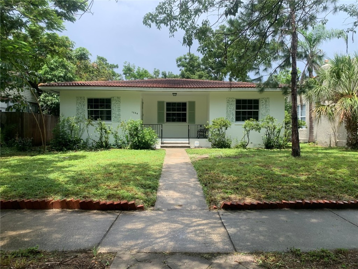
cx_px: 179
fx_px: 269
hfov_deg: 67.3
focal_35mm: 26
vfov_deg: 53.1
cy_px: 134
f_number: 1.8
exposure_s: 1/903
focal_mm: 4.25
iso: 25
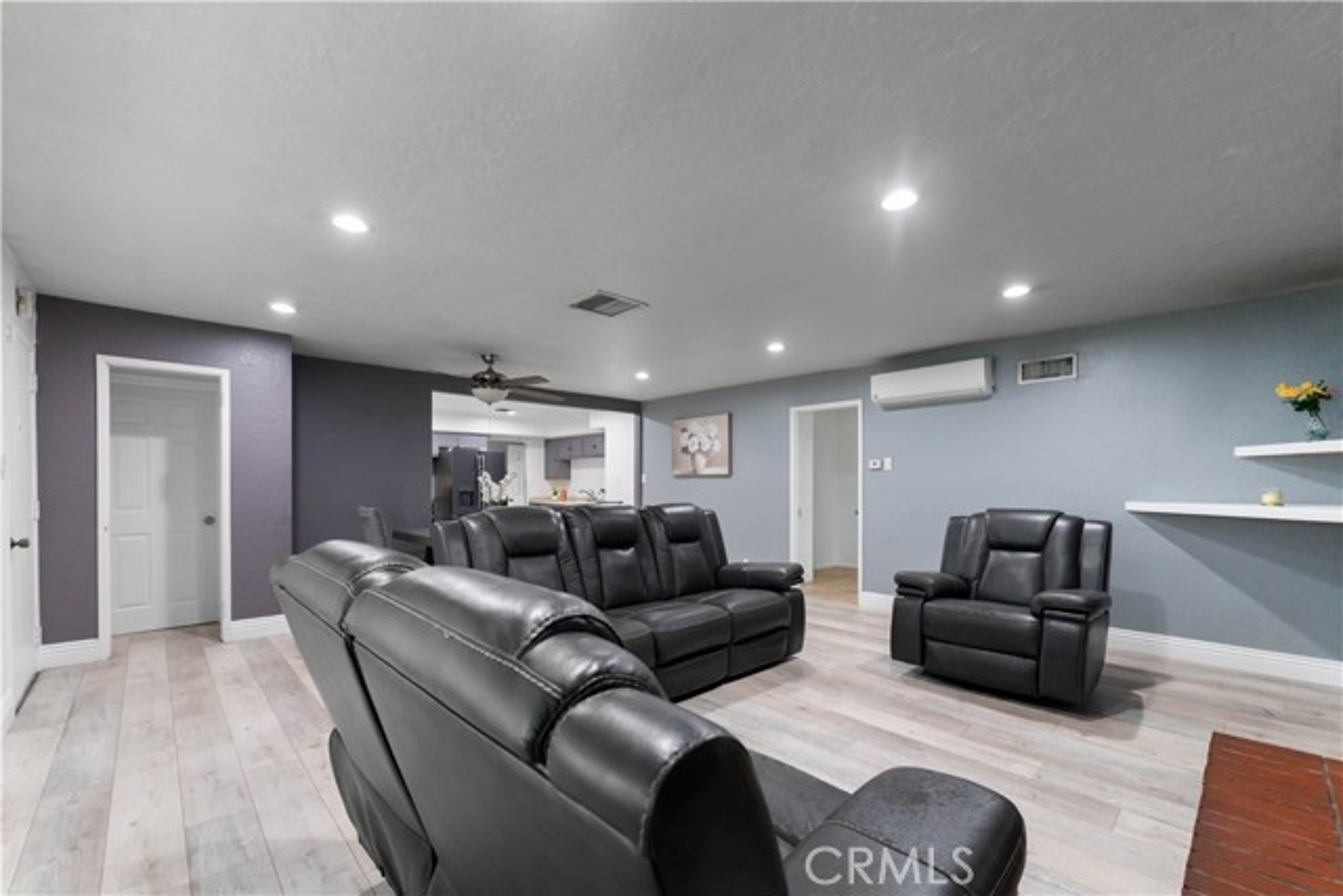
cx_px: 672
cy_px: 448
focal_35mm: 14
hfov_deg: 104.2
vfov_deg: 81.2
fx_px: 522
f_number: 5
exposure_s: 1/10
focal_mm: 14
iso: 2000
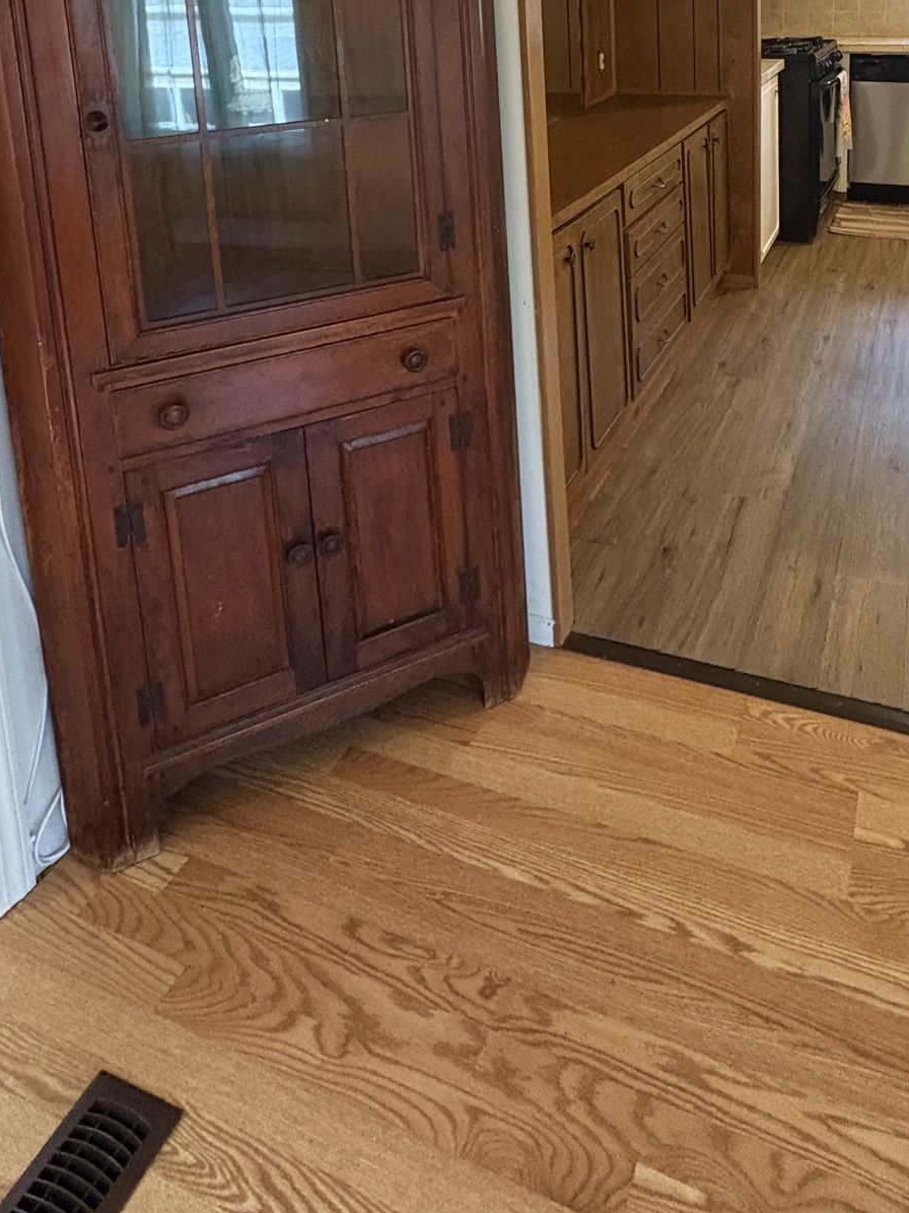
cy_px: 113
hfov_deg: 50.7
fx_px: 946
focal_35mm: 27
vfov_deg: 56.1
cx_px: 580
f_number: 2.2
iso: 800
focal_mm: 2.22
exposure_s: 1/60
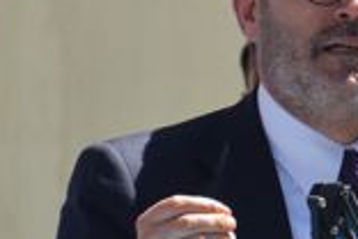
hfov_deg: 3.2
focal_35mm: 645
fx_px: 6414
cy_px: 57
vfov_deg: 2.1
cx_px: 383
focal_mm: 105
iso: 500
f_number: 9
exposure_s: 1/1250
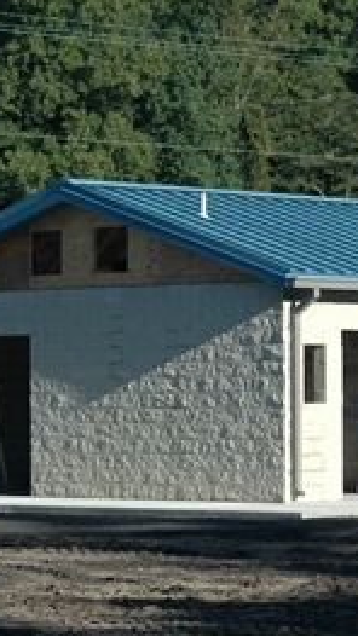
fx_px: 2817
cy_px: 319
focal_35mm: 167
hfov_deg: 7.3
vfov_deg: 12.9
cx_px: 259
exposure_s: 1/500
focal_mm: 70
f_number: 7.1
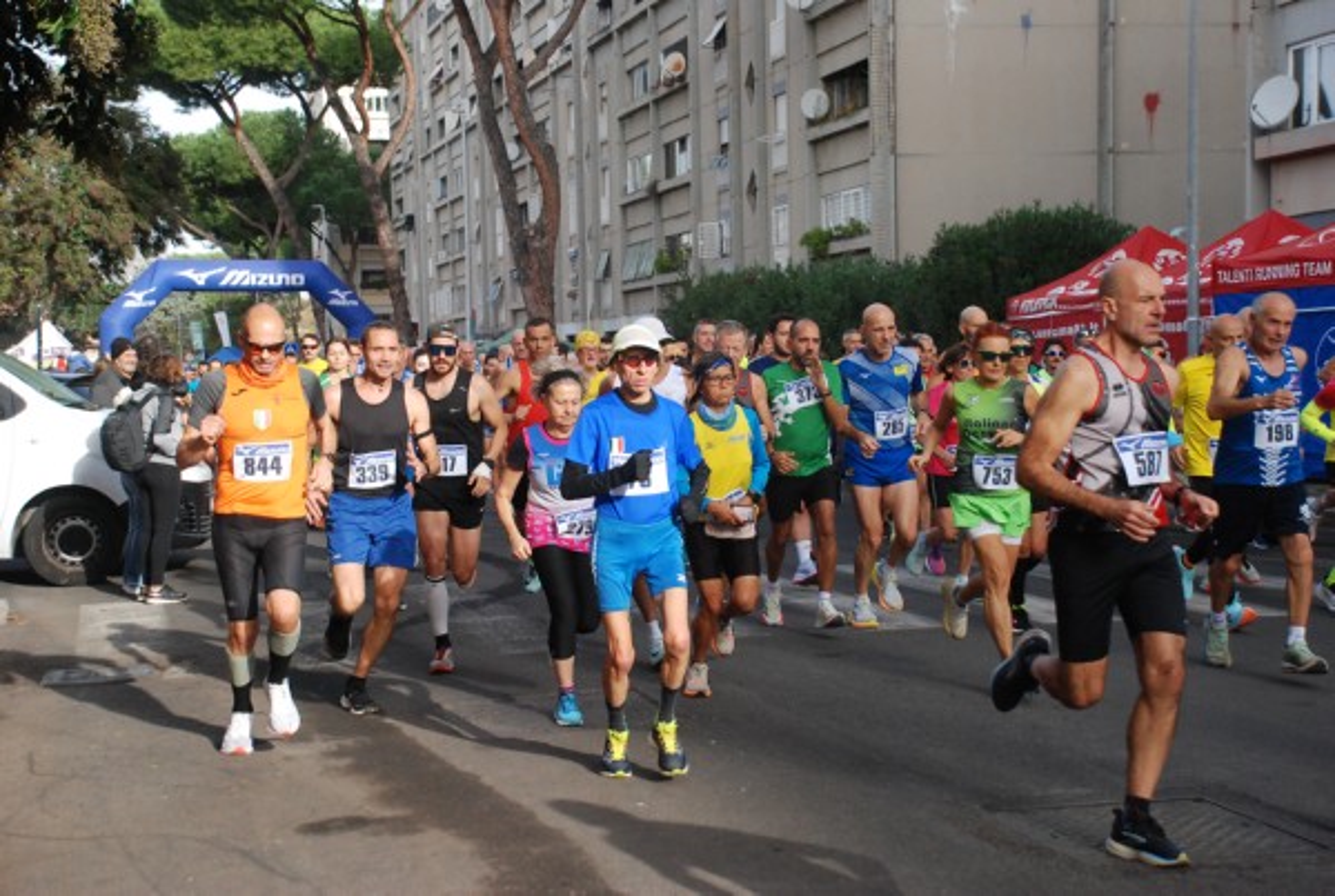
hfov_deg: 35.0
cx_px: 668
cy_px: 448
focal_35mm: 57
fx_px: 2118
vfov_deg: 23.9
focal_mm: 38
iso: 1000
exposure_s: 1/1250
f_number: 5
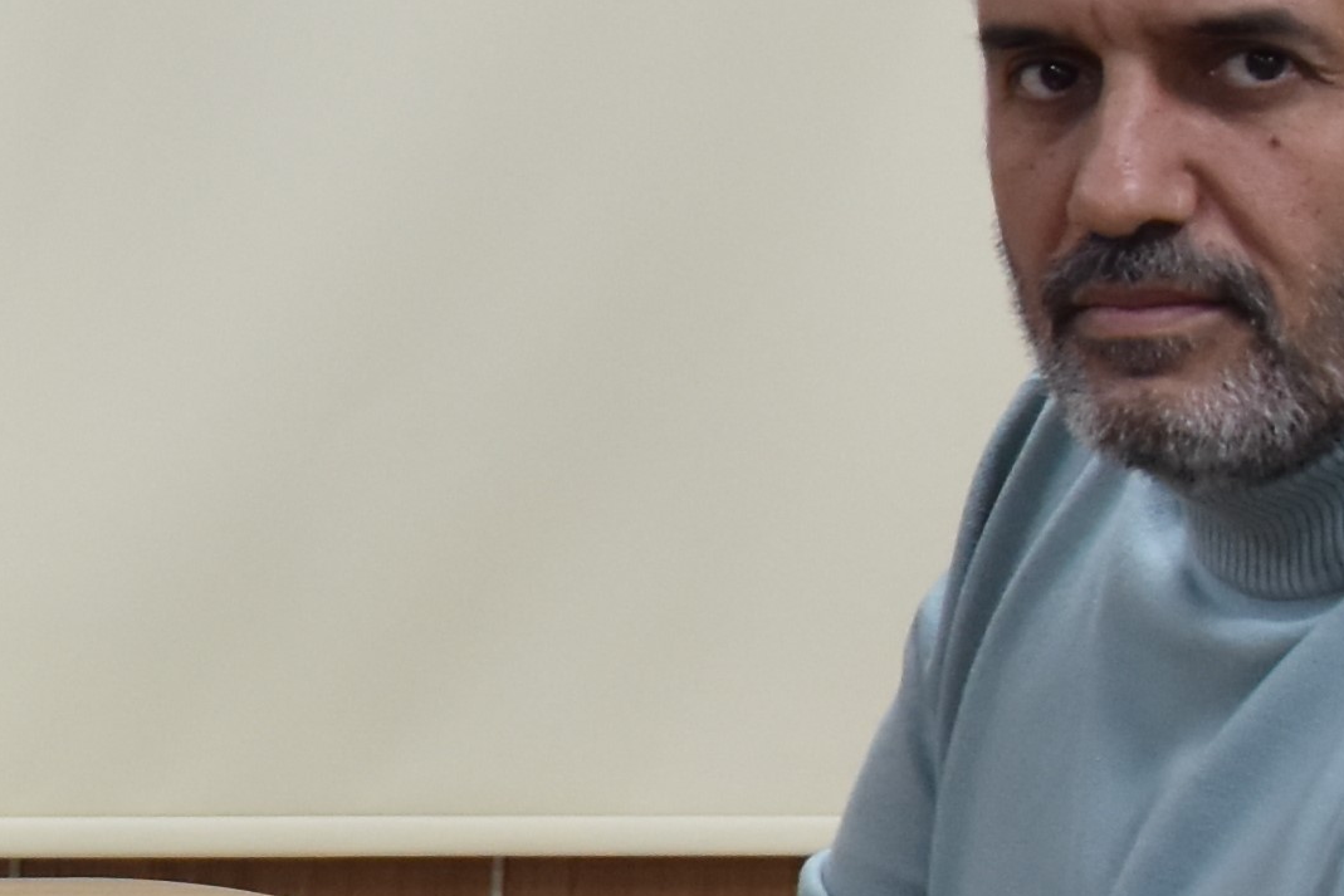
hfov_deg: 9.5
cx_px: -1385
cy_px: 420
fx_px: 7542
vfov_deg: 6.8
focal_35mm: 202
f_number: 4.5
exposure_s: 1/80
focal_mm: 24
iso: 800
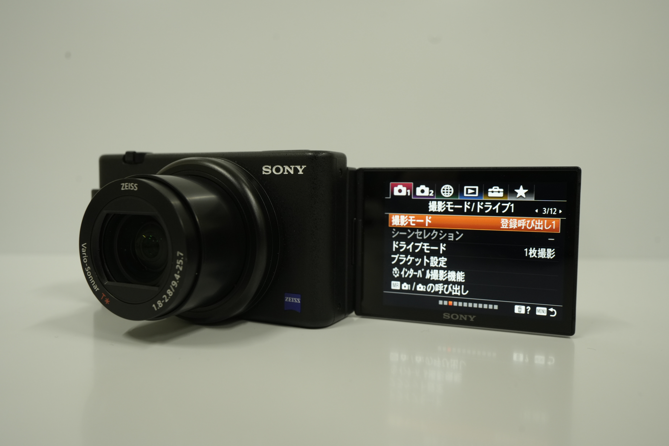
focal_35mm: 32
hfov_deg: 58.7
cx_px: 334
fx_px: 595
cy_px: 223
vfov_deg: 41.1
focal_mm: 32
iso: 1250
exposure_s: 1/30
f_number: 8
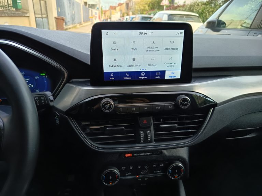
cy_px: 98
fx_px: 182
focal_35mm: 24
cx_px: 131
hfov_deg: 71.6
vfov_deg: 56.8
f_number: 1.7
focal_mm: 5.24
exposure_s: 1/100
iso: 130
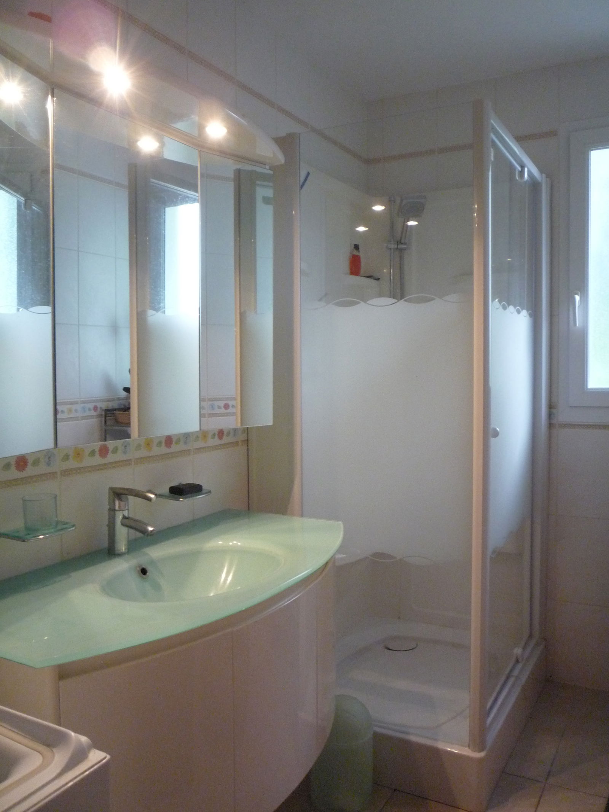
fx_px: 704
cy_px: 406
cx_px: 304
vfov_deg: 60.0
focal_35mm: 30
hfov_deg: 46.8
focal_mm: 5.2
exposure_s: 1/25
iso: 400
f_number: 3.3
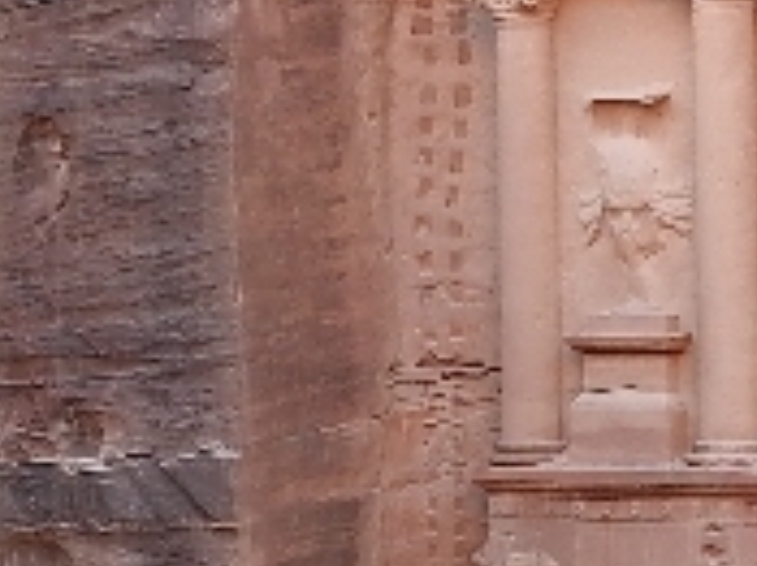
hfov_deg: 12.0
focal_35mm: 165
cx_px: 467
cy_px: 454
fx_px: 3606
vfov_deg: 9.0
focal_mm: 4.3
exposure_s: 1/50
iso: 100
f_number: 3.3
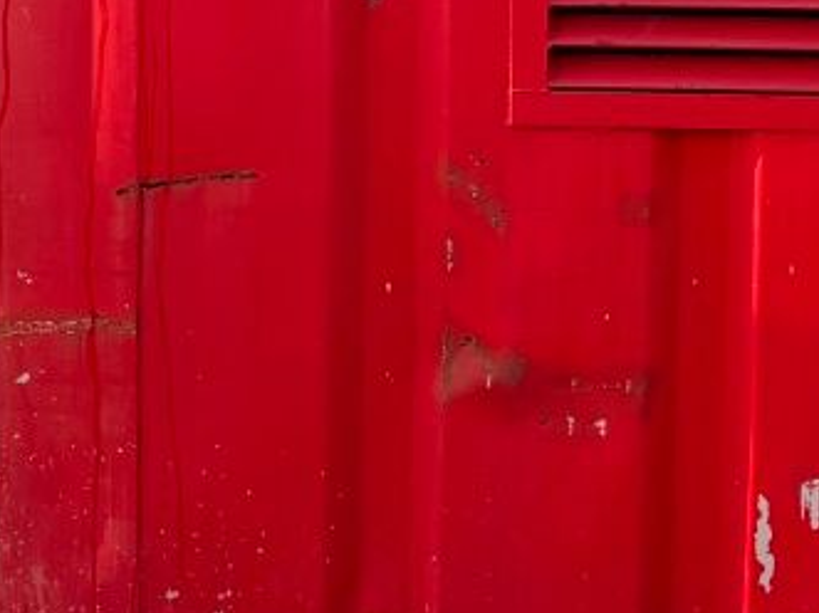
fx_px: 2058
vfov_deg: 16.4
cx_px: 908
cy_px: -84
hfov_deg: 21.3
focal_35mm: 87
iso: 100
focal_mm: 6.76
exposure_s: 1/1156
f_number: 1.78
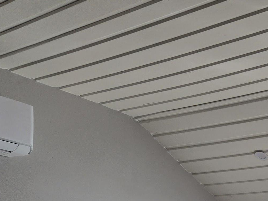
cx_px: 282
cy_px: 284
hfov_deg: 26.0
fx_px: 542
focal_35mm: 70
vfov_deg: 18.9
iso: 32
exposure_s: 1/120
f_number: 1.8
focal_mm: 5.4
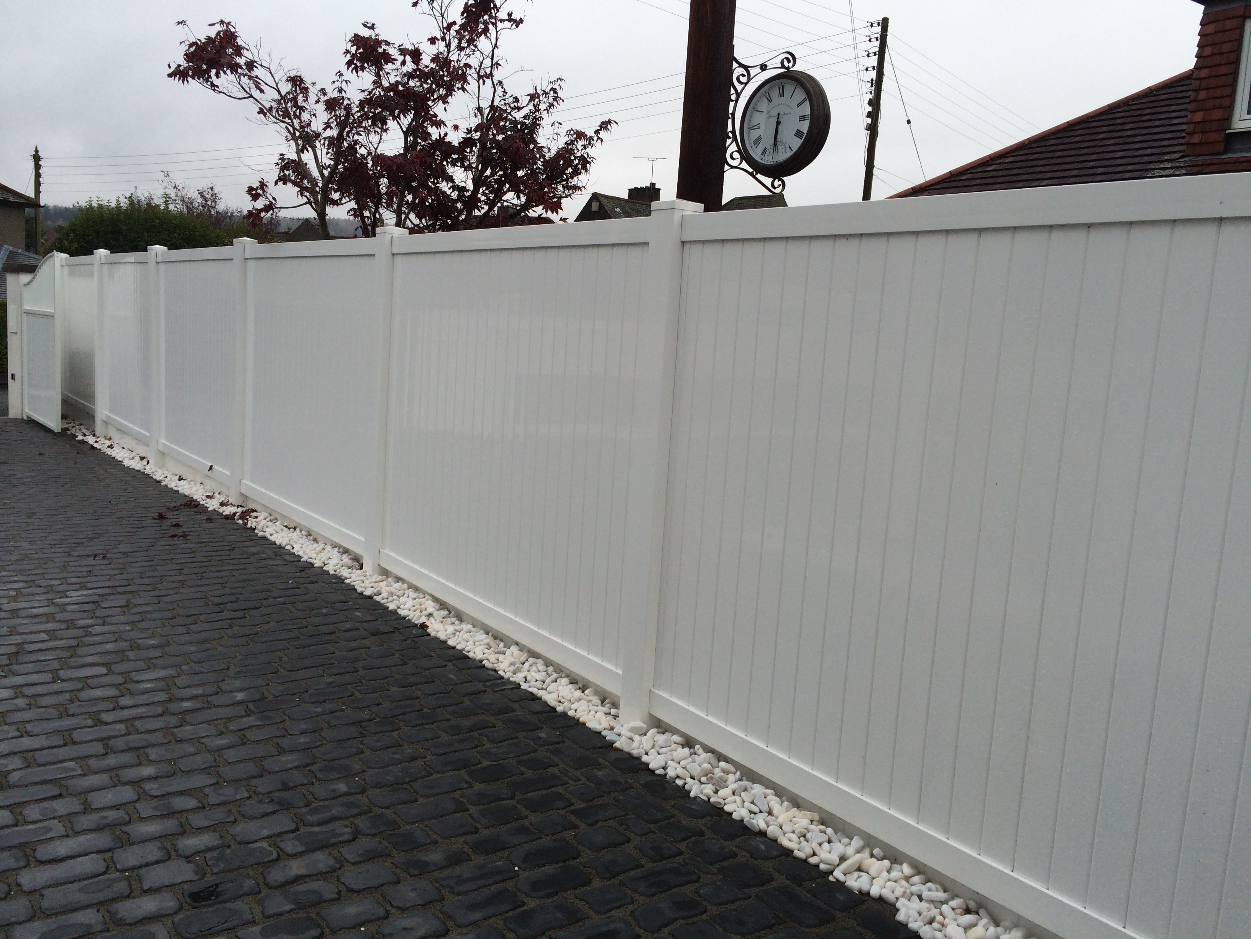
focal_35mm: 29
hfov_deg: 61.7
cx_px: 626
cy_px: 470
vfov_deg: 48.2
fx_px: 1048
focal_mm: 4.15
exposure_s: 1/351
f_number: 2.2
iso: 32
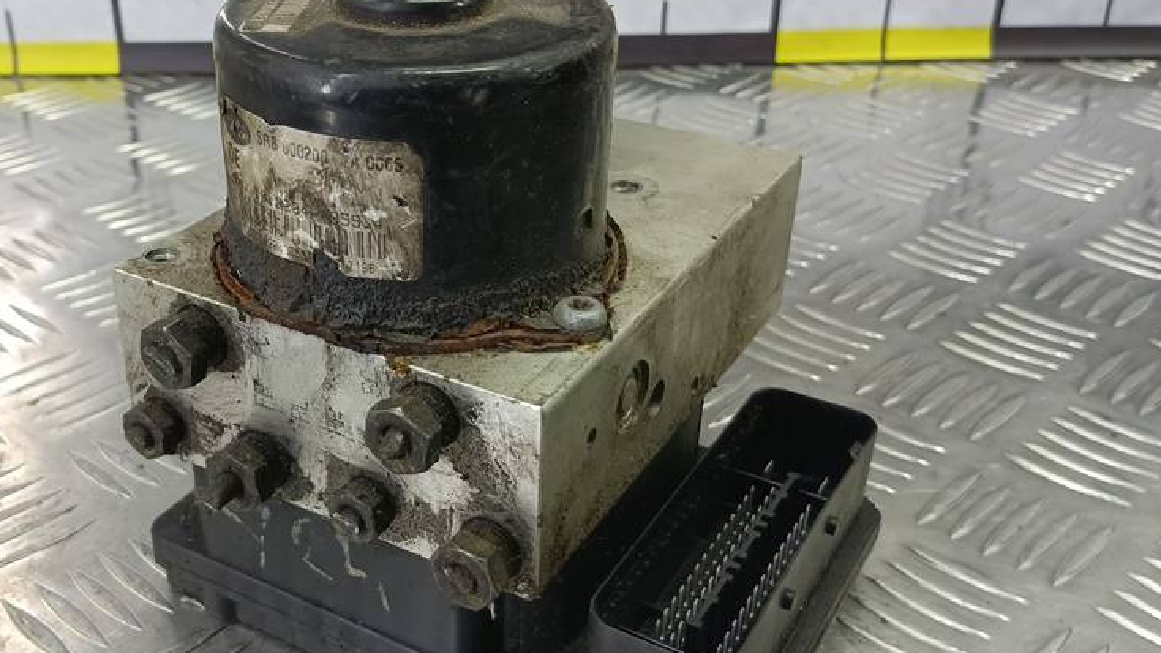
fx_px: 1262
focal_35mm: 41
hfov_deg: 48.8
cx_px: 419
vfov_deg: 29.0
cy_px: 359
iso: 160
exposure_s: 1/50
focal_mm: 4.11
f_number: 1.6
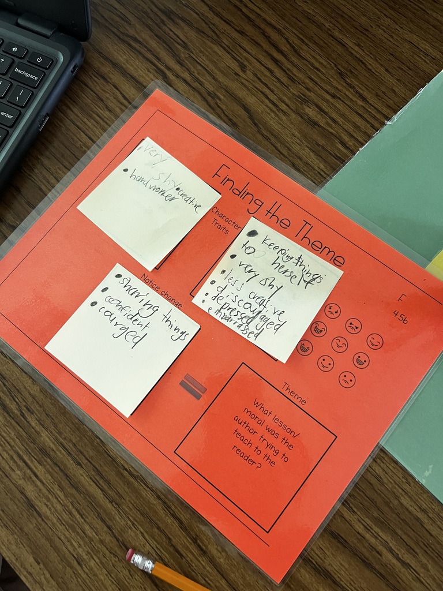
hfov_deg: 53.1
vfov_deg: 67.3
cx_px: 222
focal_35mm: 26
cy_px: 296
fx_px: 444
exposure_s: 1/60
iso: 400
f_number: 1.5
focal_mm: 5.7
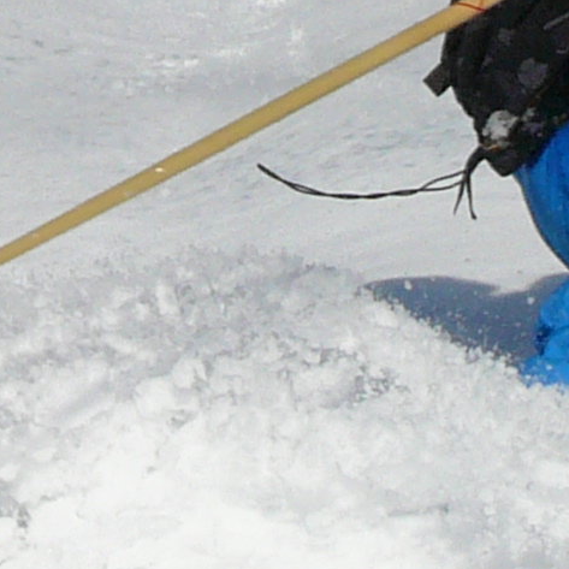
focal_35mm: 282
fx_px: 5244
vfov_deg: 6.1
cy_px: -357
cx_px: 223
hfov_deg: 6.2
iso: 100
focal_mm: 8.7
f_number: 5.6
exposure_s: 1/1300
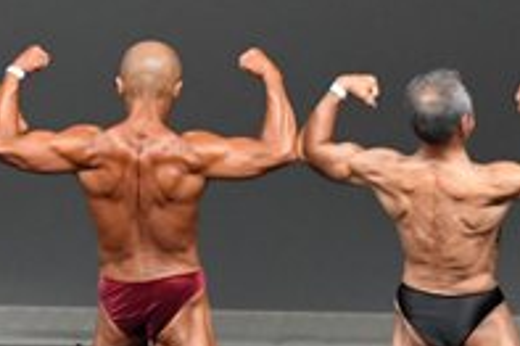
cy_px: 203
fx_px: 9872
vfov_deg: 2.0
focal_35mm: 684
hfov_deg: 3.0
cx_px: -231
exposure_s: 1/400
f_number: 5.6
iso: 4000
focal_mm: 116
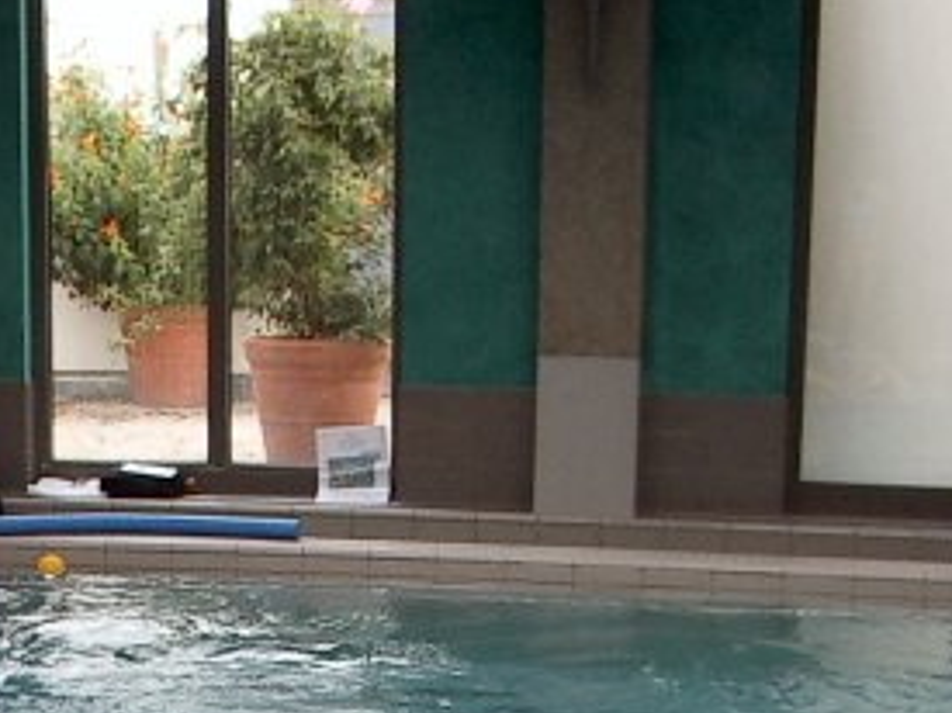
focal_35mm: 102
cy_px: 1021
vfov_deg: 13.7
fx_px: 2804
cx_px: -38
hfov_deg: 18.7
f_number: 2.6
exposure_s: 1/60
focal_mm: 5.8
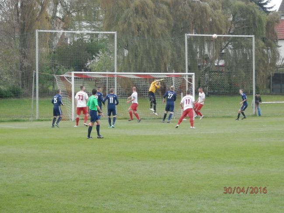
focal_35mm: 154
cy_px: 106
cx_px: 142
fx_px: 1264
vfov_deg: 9.6
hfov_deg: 12.8
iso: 500
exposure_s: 1/500
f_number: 5.5
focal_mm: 27.5
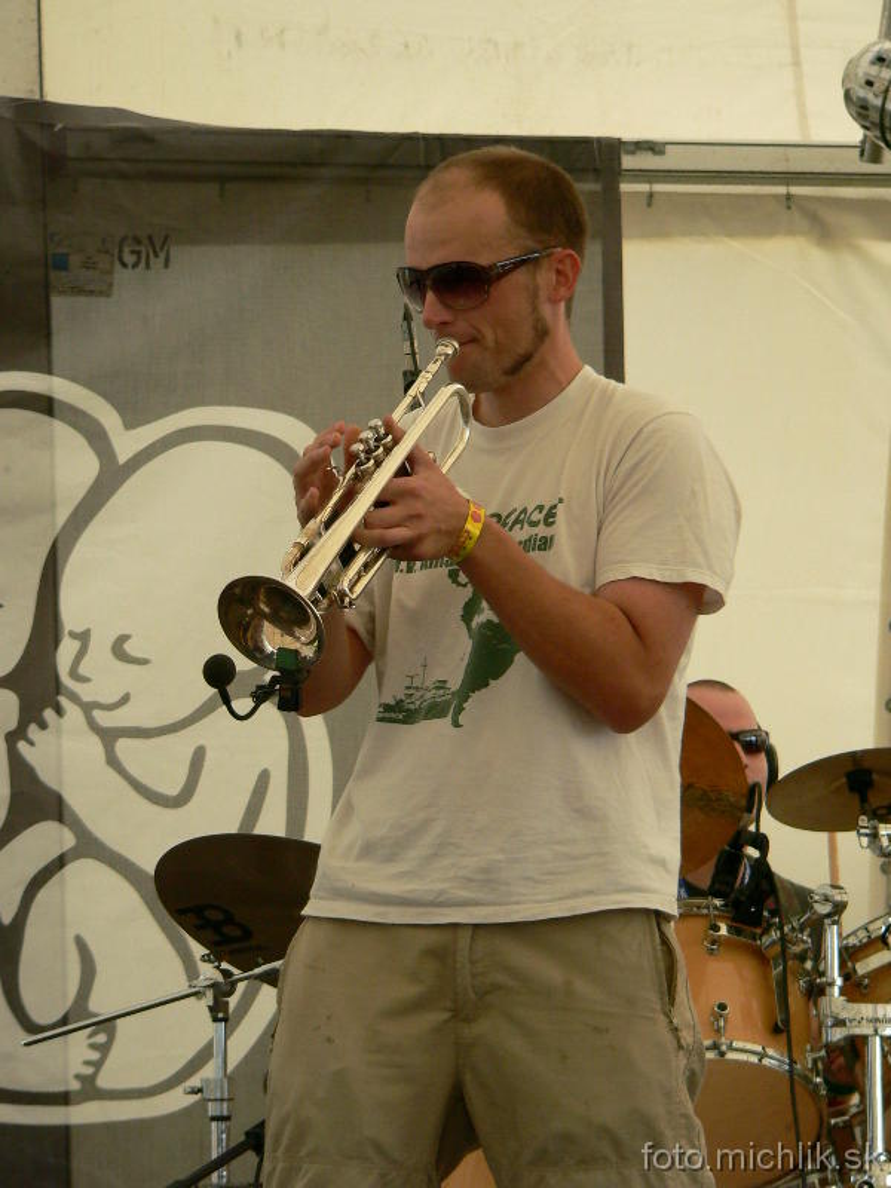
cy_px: 594
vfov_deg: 13.1
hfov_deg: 9.8
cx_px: 446
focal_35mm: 151
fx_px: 5182
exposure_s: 1/500
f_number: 3.7
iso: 200
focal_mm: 25.2
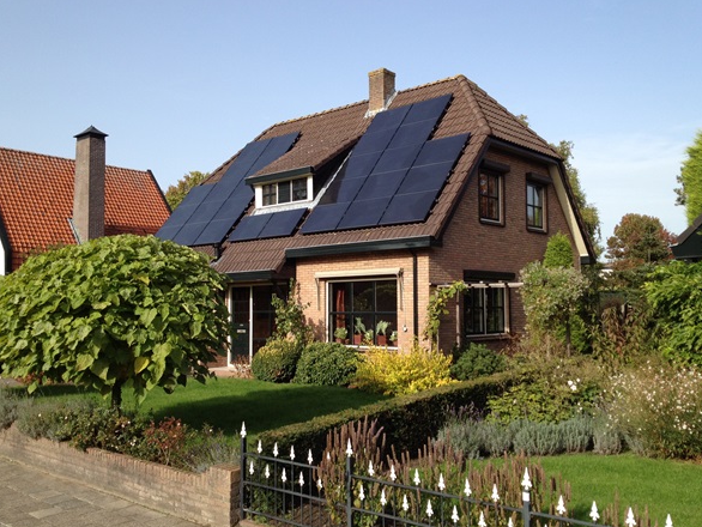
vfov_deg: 38.7
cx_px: 344
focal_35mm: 37
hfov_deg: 50.1
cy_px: 264
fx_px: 751
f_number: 2.4
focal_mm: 4.28
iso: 64
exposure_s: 1/985
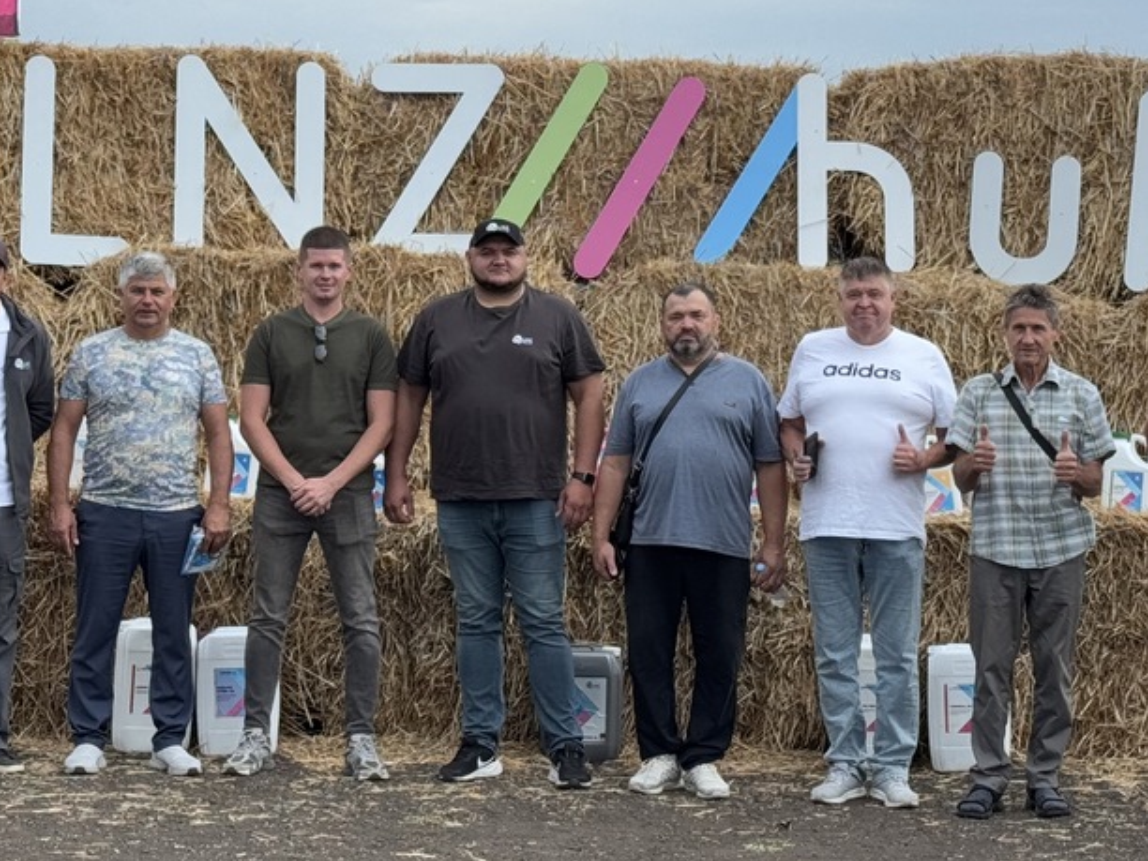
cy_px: 137
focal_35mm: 113
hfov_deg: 17.4
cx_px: 570
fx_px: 3748
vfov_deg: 13.0
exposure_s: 1/865
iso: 64
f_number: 1.78
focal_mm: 6.76
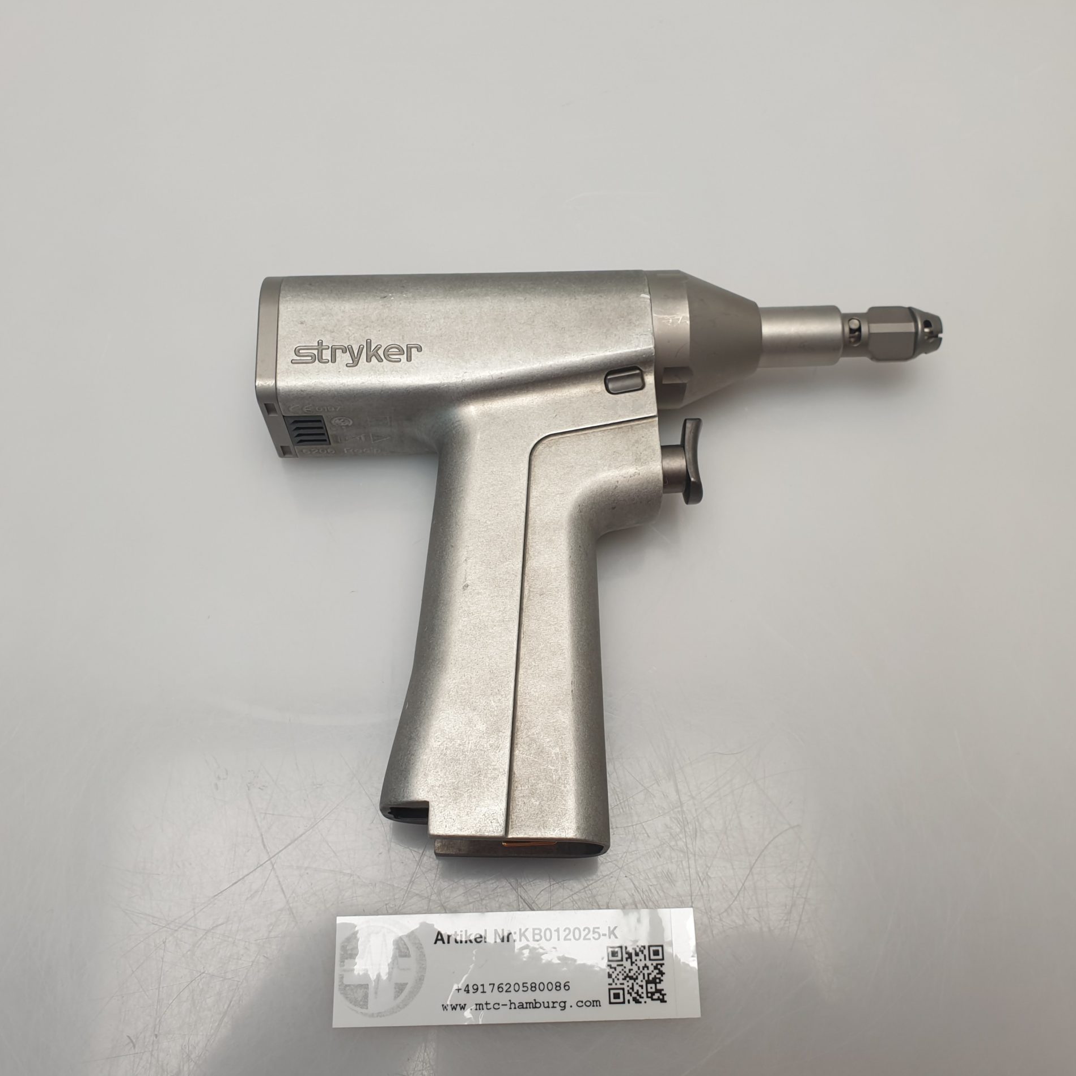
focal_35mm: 31
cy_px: 533
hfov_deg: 52.5
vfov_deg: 52.5
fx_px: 1090
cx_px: 553
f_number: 2.4
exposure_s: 1/50
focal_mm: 4.3
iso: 50
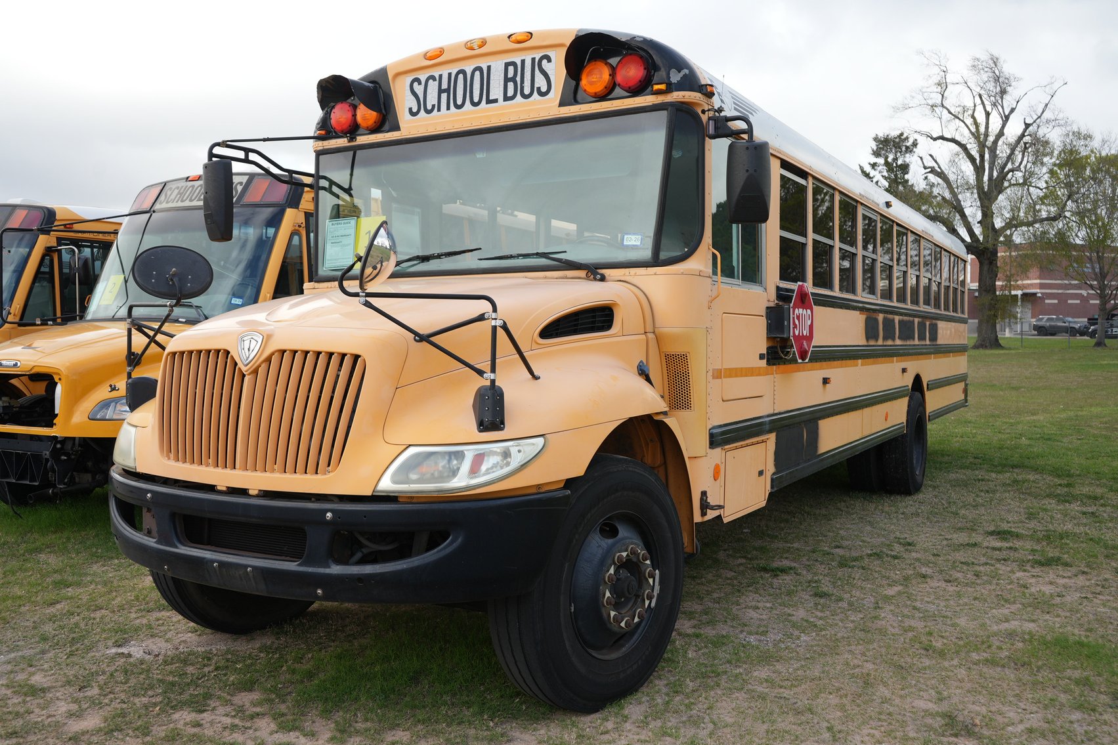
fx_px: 963
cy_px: 372
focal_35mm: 31
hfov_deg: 60.3
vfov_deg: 42.3
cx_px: 559
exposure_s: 1/125
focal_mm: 31
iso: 100
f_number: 5.6
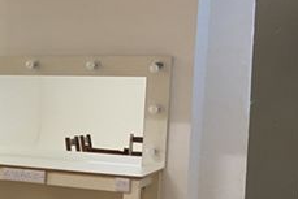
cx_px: -167
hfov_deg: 20.1
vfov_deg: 16.1
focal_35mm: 85
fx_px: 704
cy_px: 137
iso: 200
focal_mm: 4.25
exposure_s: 1/50
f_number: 1.8
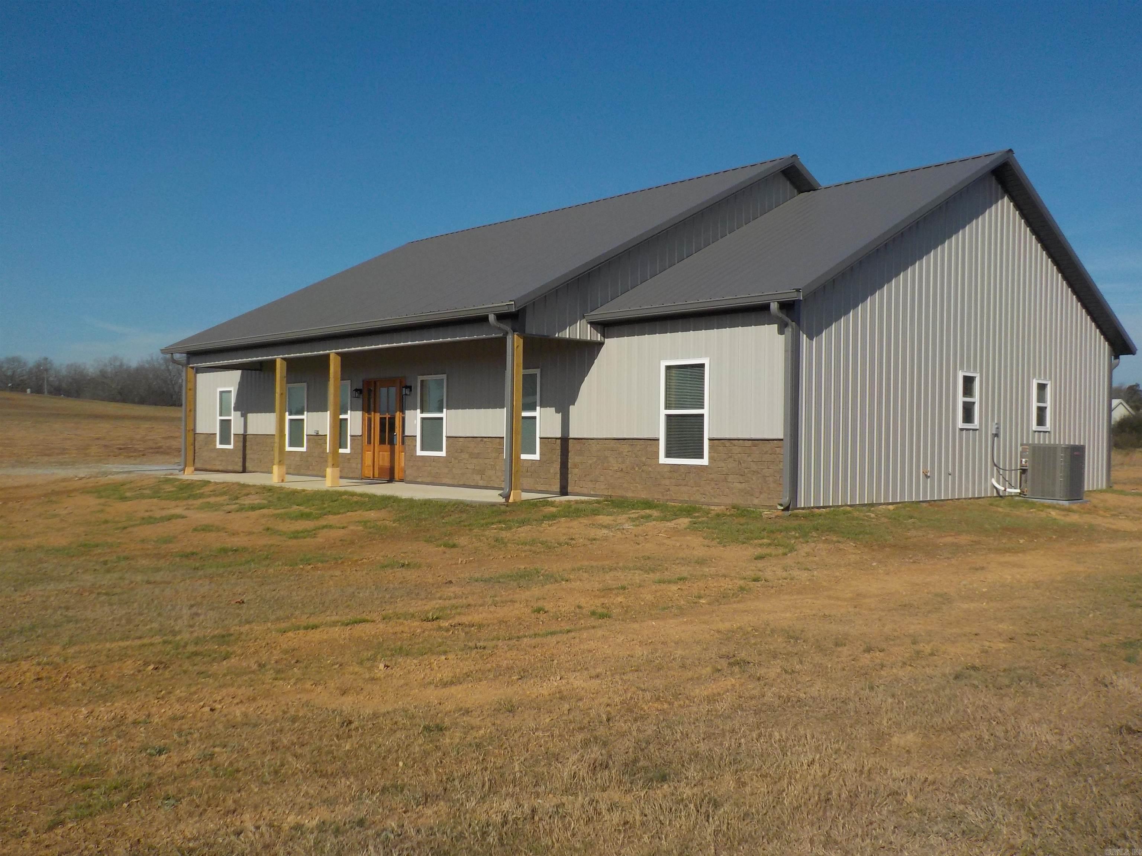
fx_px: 990
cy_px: 428
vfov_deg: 46.8
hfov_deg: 60.0
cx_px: 571
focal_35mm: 30
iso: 125
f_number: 6.6
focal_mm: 4.1
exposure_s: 1/800
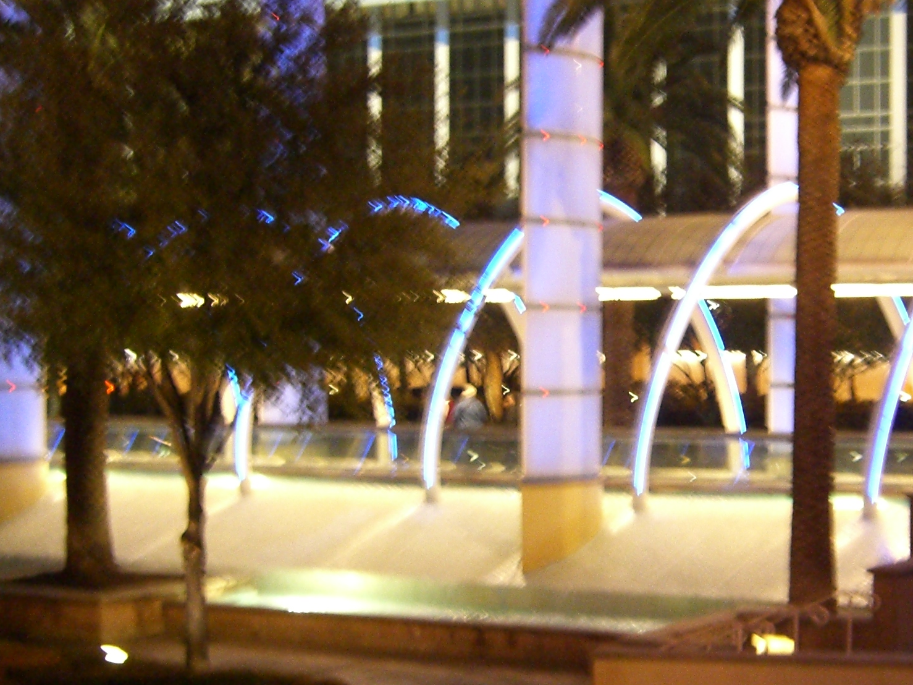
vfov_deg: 18.6
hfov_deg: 24.5
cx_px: 675
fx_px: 2083
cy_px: 453
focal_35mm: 79
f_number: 2.8
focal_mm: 7.9
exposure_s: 1/8
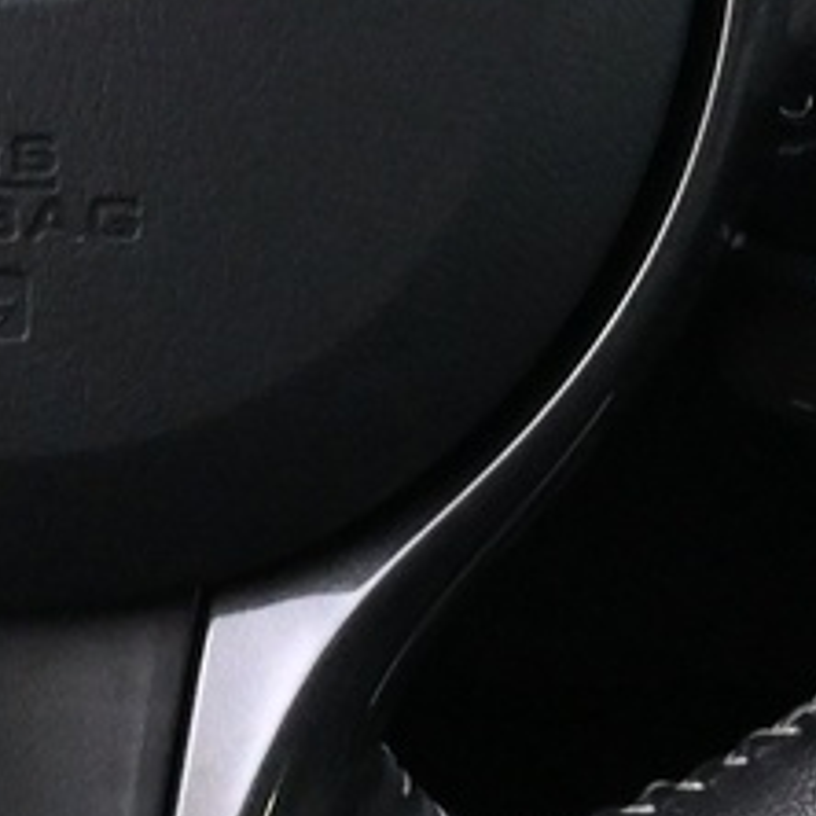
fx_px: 3974
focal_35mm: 149
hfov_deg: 11.7
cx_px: 184
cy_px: 180
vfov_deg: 11.7
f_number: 3.5
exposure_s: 1/25
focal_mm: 16
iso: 4500
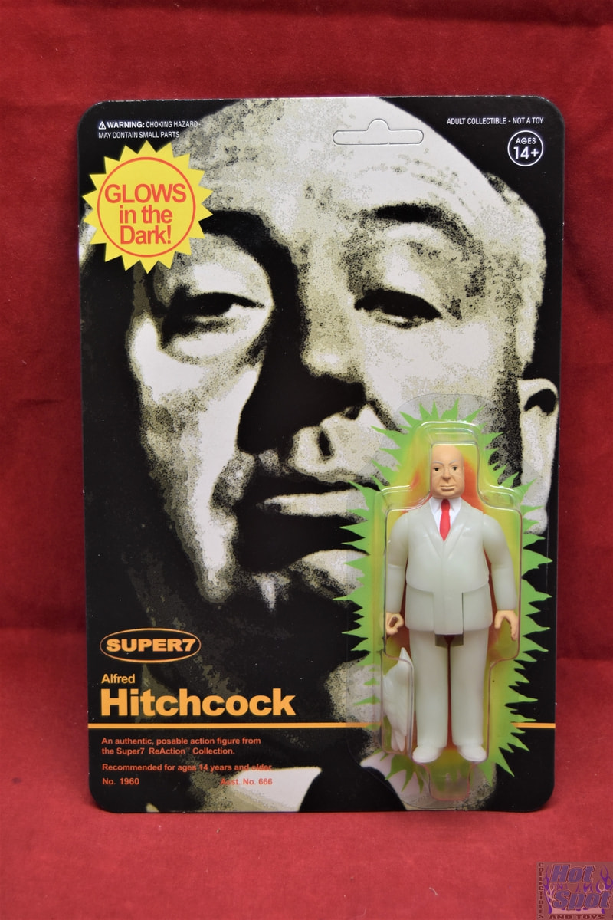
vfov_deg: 33.4
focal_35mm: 60
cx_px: 306
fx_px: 1532
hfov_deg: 22.6
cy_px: 460
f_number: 5.6
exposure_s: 1/125
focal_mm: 40
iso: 400
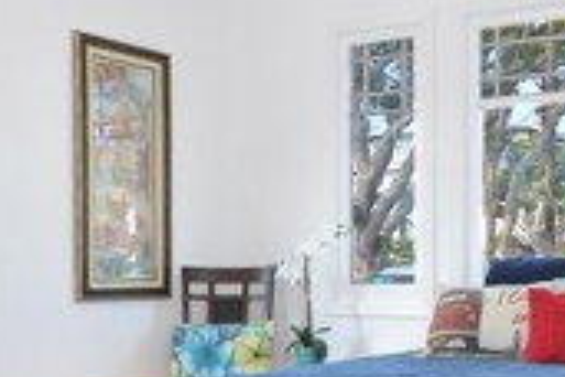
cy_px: 279
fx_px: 879
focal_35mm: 56
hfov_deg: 33.7
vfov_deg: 24.0
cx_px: 509
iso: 250
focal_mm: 10
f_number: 8
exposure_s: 1/30
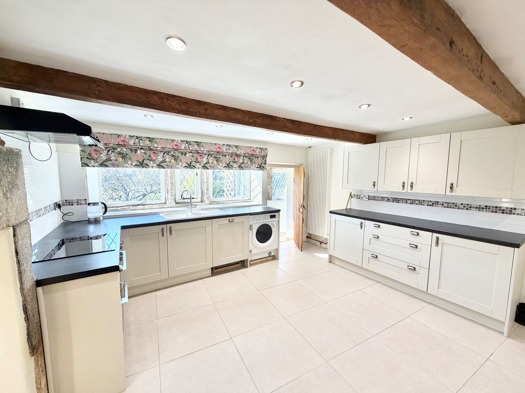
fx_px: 212
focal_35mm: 14
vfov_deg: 85.7
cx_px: 262
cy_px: 196
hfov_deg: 102.1
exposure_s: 1/100
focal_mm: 2.22
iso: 64
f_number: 2.2
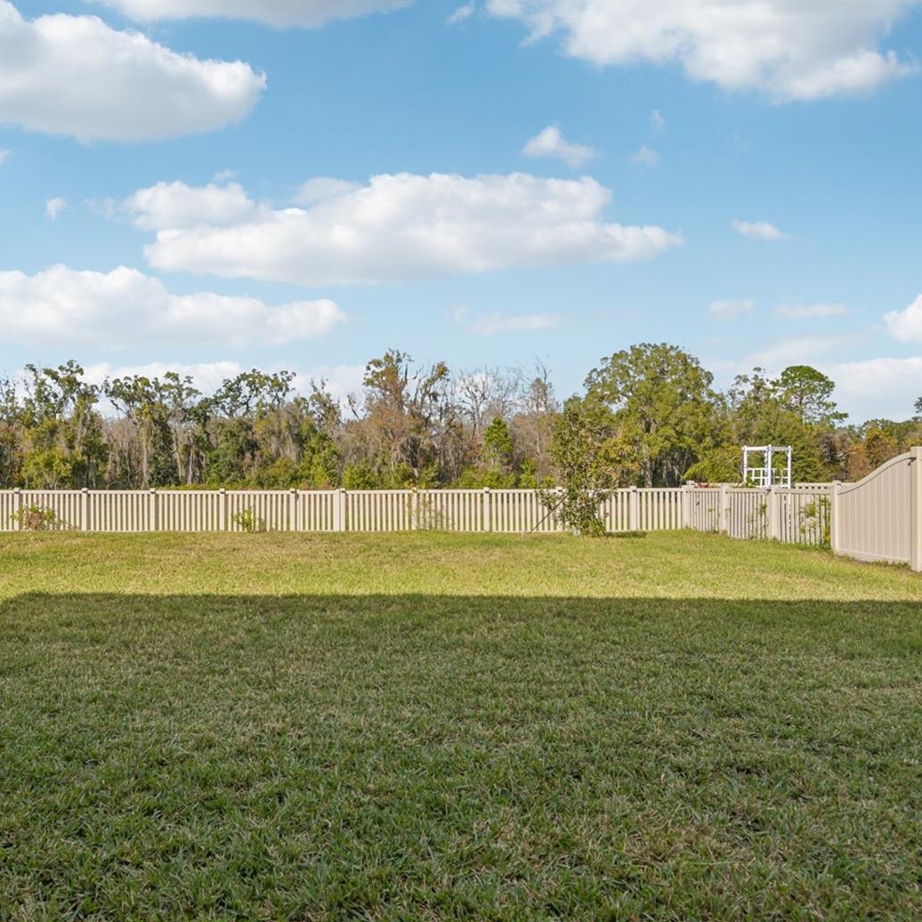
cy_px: 469
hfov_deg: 70.8
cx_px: 336
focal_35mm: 21
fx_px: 633
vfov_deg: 72.1
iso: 400
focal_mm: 16
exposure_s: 1/1250
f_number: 8
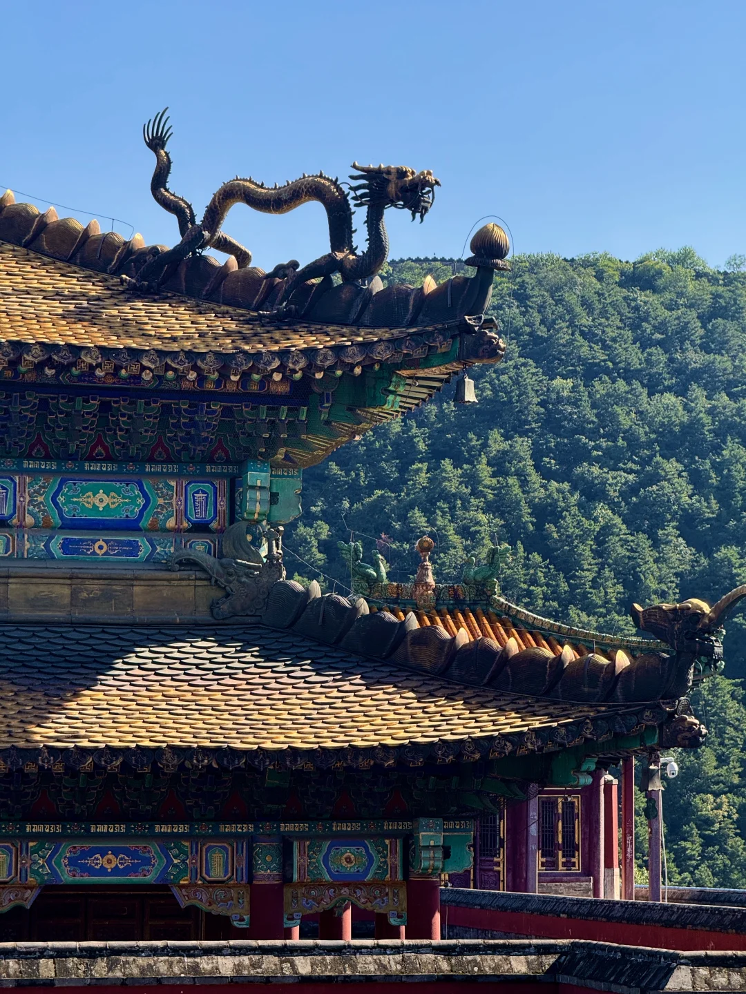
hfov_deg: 12.3
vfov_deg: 16.4
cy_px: 497
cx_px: 373
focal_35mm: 120
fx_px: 3448
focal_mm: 15.66
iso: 50
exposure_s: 1/644
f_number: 2.8
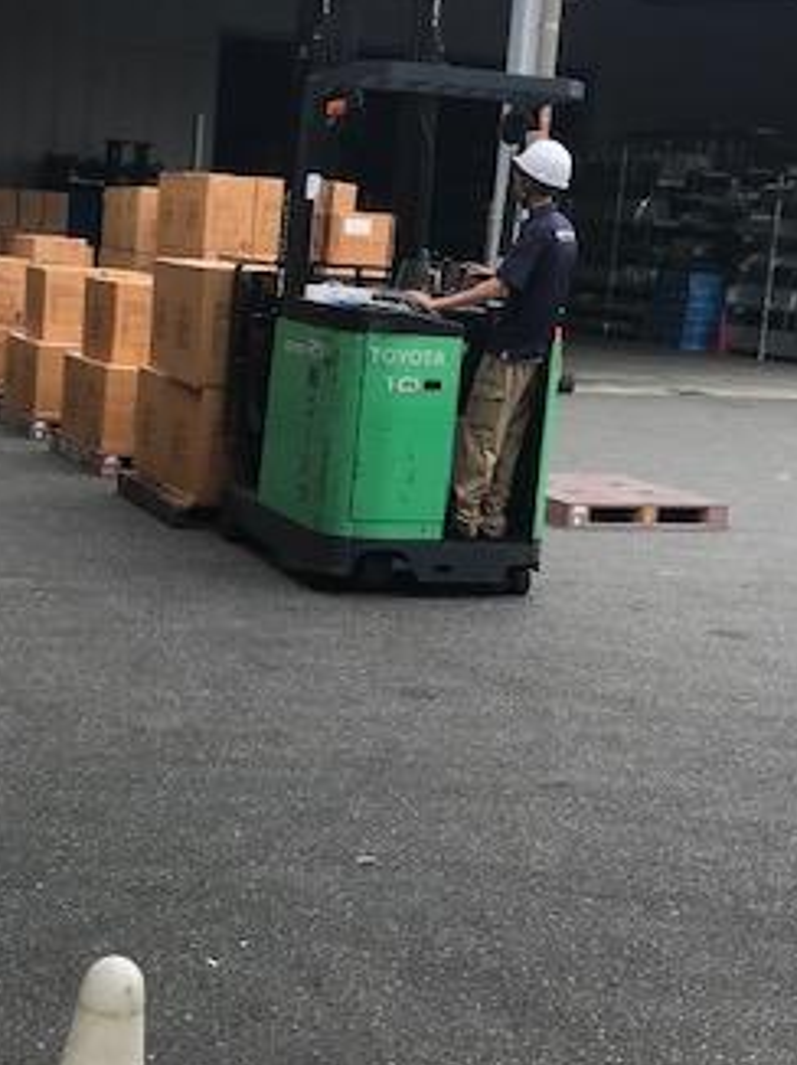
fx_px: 1691
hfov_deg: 26.1
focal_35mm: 55
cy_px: 506
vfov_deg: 35.0
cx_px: 183
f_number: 1.8
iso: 20
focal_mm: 4
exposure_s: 1/870
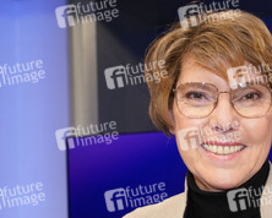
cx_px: 226
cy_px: 167
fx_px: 628
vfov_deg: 19.5
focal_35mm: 78
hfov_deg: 24.0
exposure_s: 1/125
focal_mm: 41
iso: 2000
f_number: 5.6
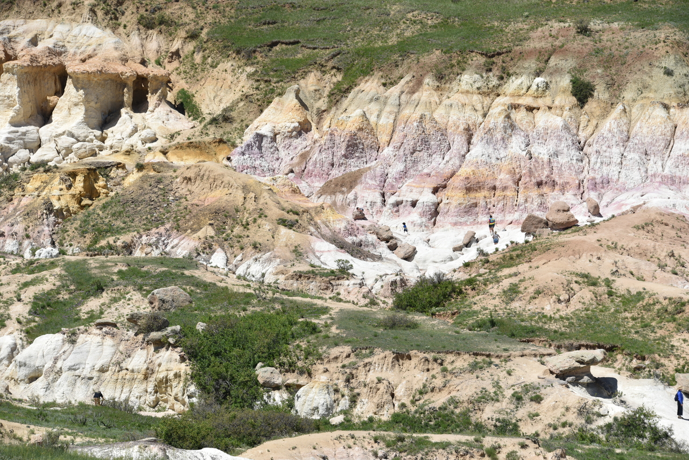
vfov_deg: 10.2
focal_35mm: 135
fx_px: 2584
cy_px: 230
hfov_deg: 15.2
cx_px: 344
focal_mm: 135
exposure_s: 1/320
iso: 100
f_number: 8
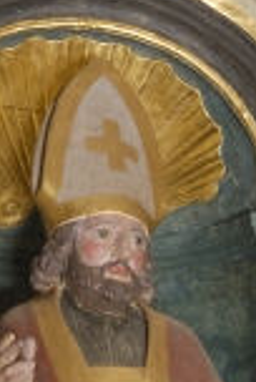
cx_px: 163
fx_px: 3313
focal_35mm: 312
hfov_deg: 4.4
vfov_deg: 6.5
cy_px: 528
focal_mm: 62
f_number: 16
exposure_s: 1/30
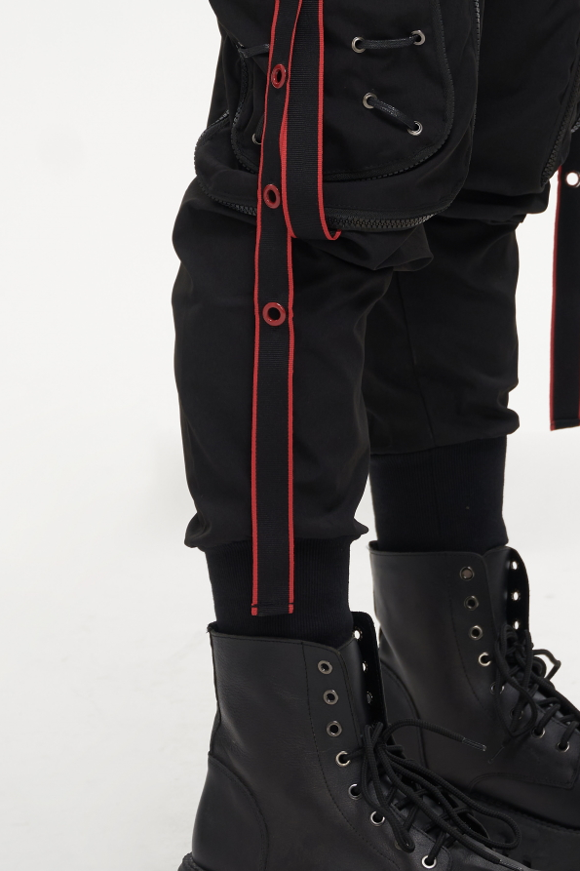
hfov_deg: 10.8
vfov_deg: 16.1
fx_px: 3070
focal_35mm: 127
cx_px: 370
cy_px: 269
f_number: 5
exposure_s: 1/125
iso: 200
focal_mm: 56
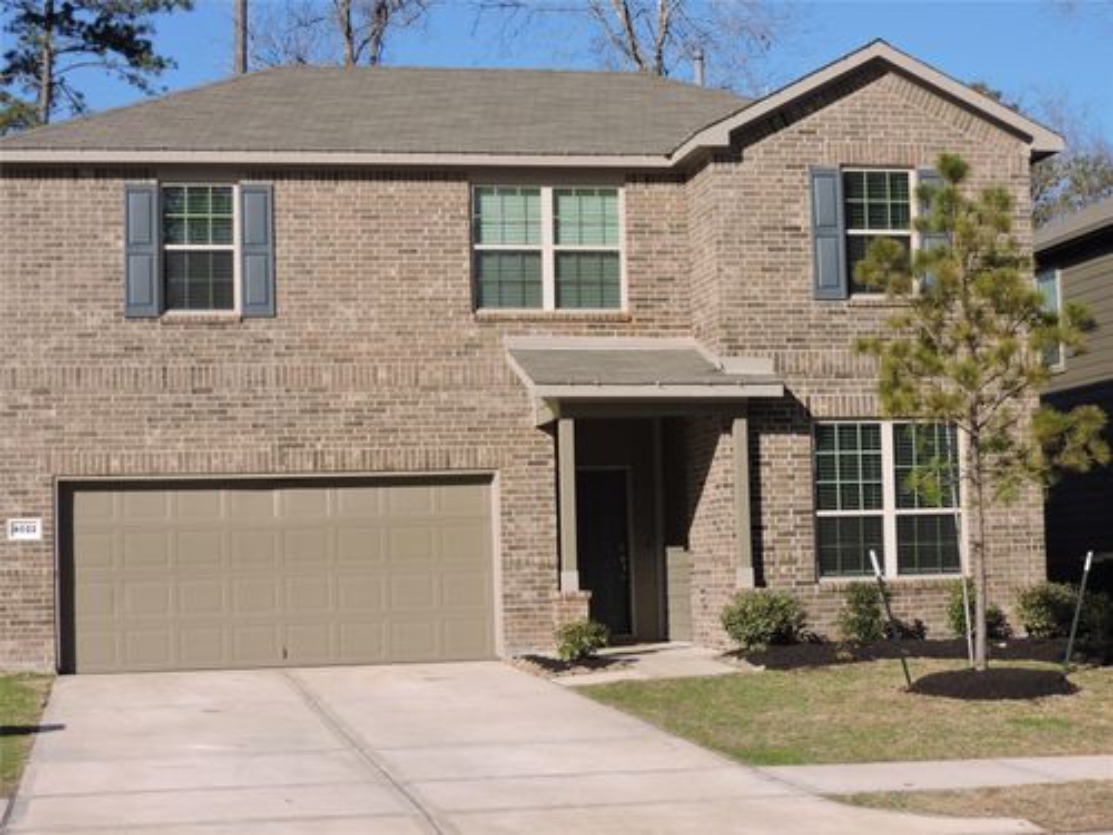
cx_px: 556
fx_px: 2251
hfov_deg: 27.8
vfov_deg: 21.0
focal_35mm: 70
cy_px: 418
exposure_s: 1/1000
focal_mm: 12.5
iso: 100
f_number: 3.9
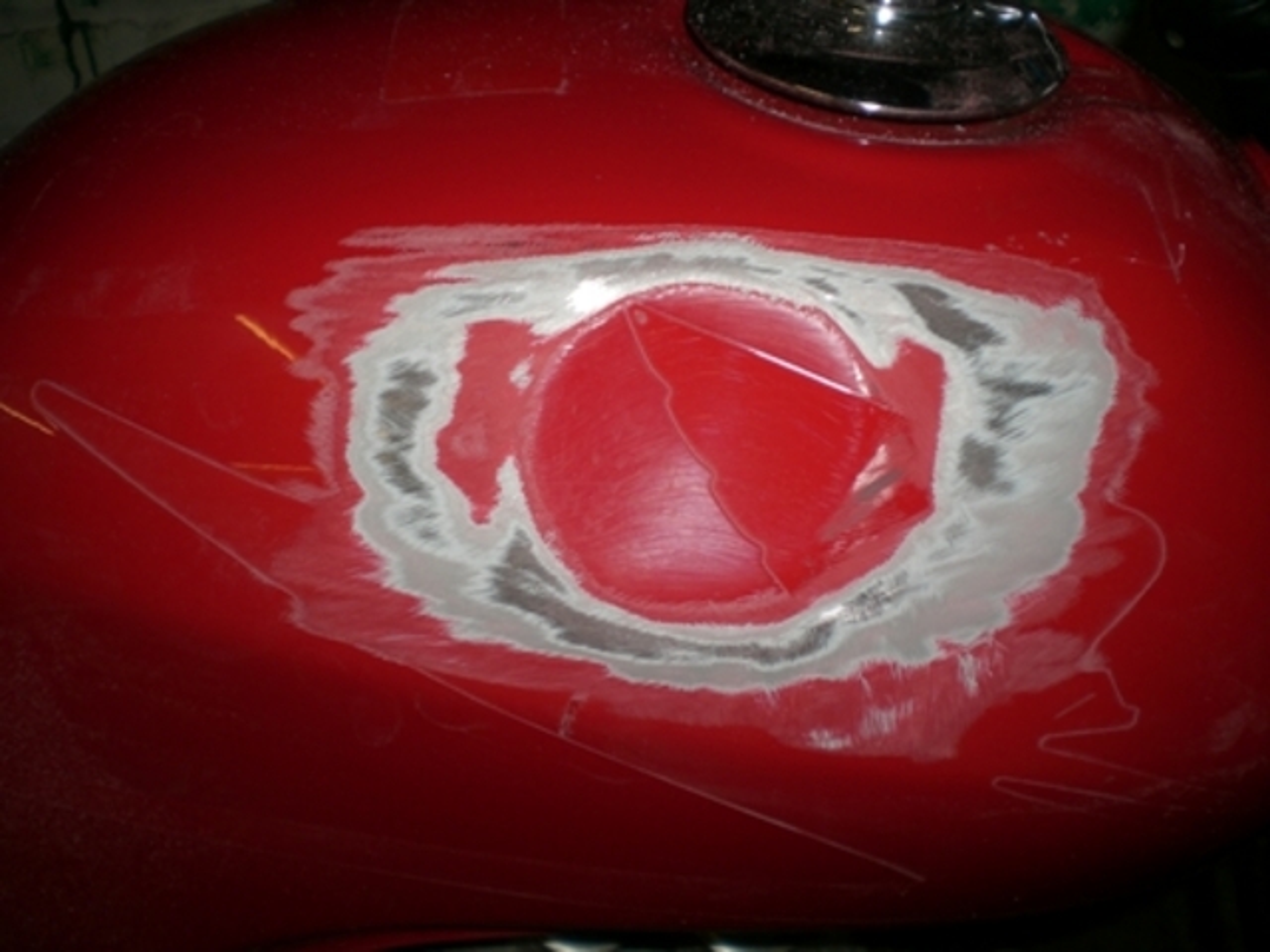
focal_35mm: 38
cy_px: 476
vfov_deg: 37.7
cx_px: 635
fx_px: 1394
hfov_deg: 49.0
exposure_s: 1/60
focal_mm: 6.3
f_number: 3.1
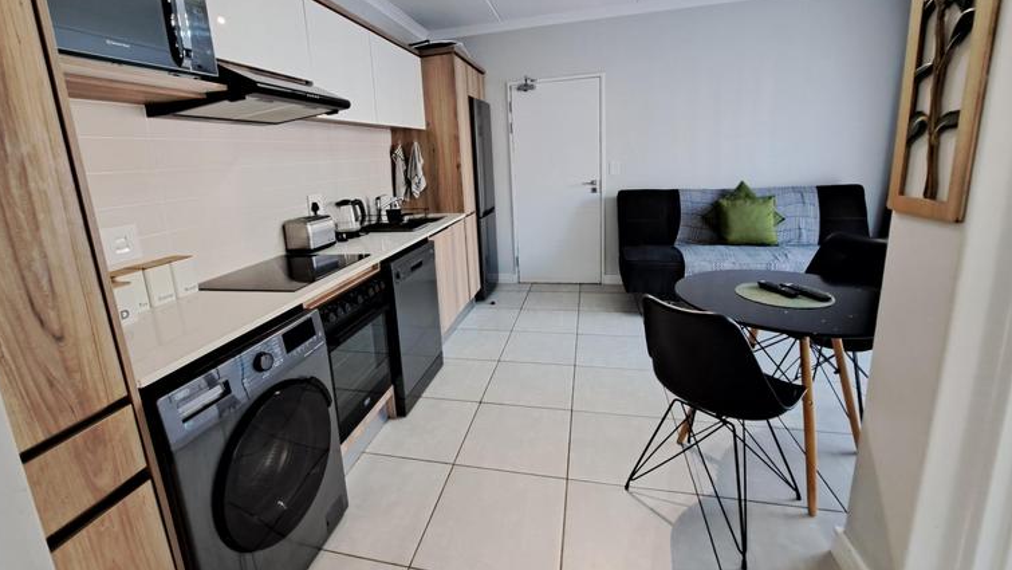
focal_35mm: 15
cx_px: 477
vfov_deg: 70.2
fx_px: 403
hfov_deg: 102.9
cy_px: 244
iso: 200
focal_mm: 1.74
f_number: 2.2
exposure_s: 1/25
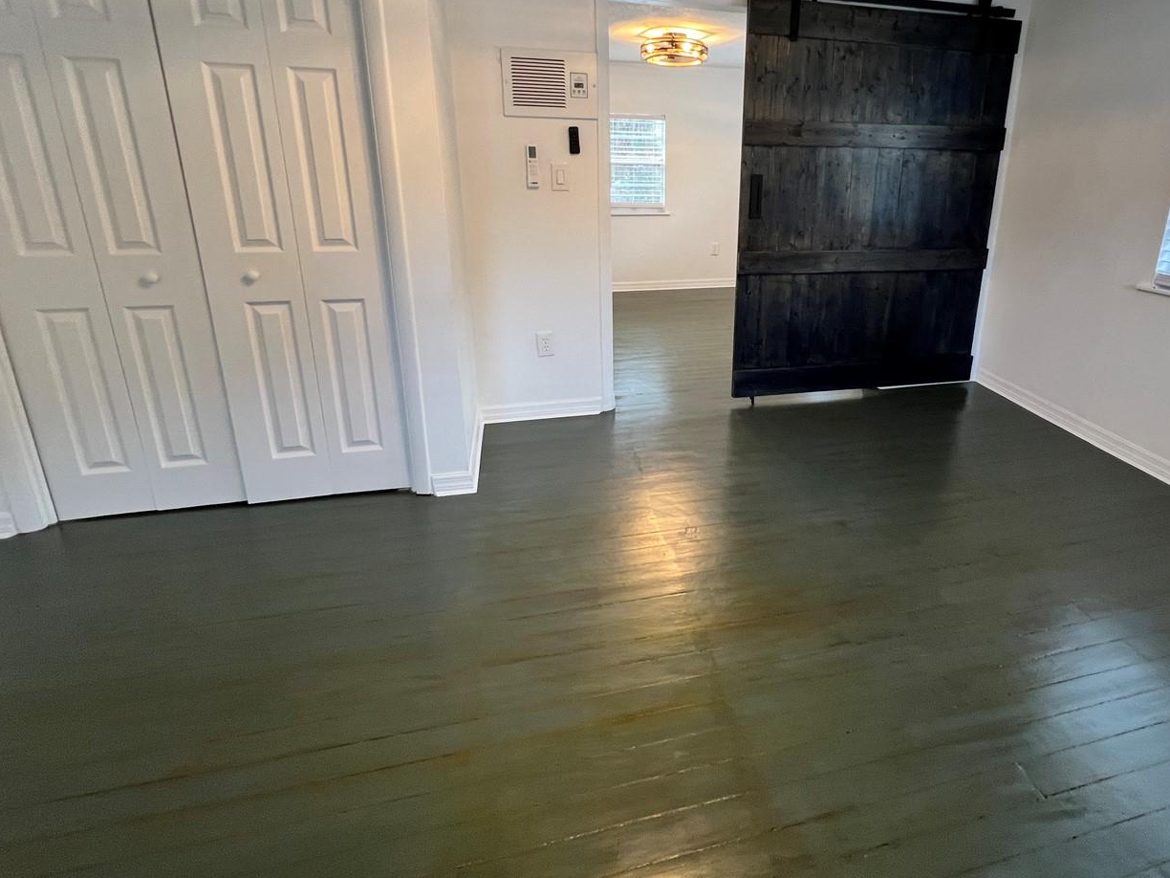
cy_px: 335
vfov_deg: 73.6
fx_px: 575
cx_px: 691
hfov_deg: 90.1
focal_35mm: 17
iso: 125
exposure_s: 1/60
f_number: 1.8
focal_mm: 1.57
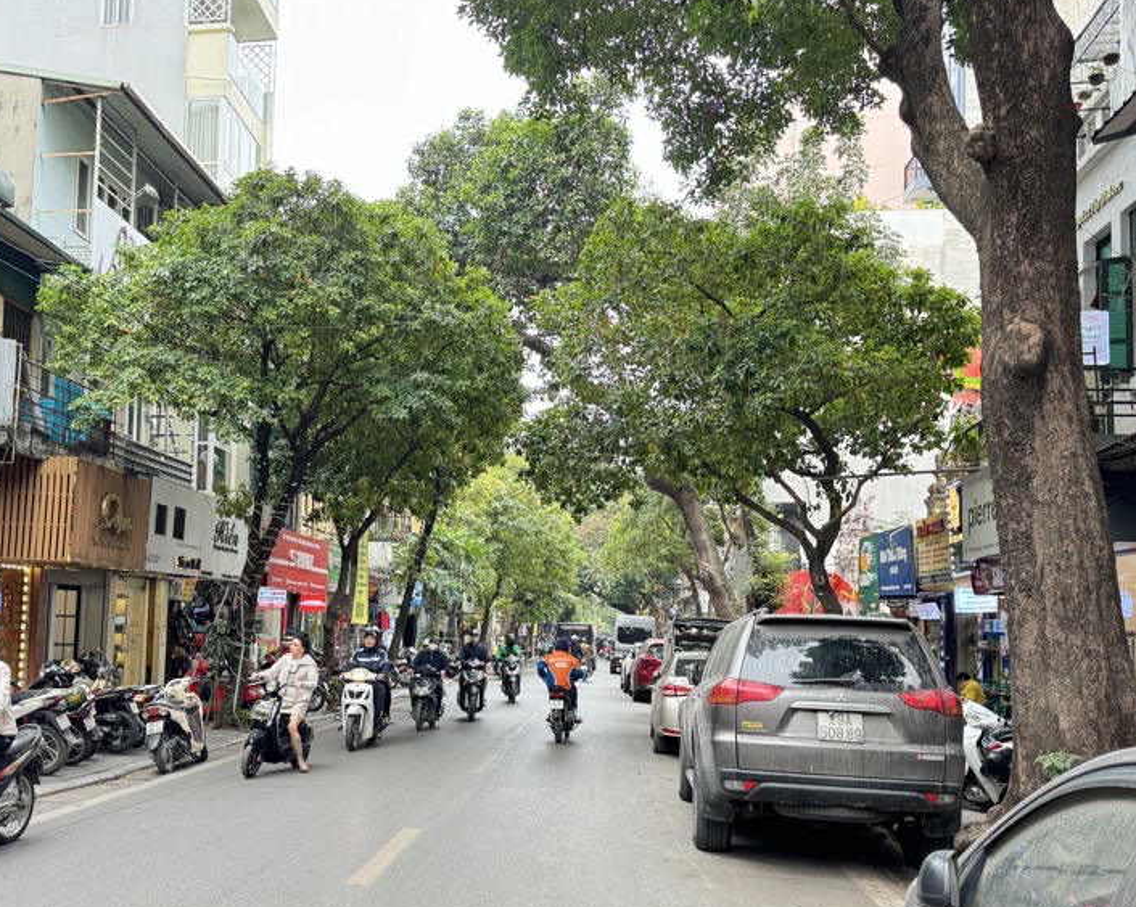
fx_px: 1142
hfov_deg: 52.4
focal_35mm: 34
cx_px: 441
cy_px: 556
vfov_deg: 43.0
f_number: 1.78
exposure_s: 1/121
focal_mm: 6.76
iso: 160
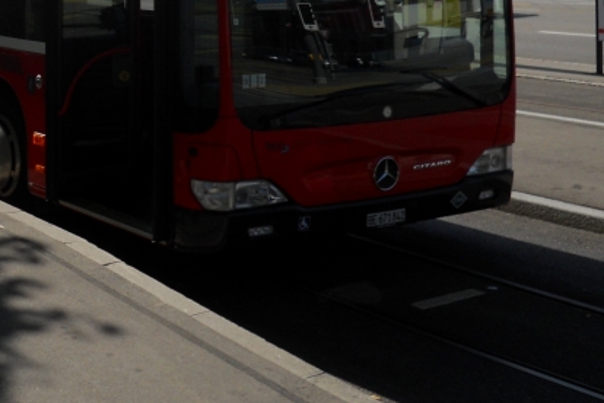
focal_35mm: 72
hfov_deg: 27.4
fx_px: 1208
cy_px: -83
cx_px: 99
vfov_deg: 18.0
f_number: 5.4
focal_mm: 5
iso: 80
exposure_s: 1/400
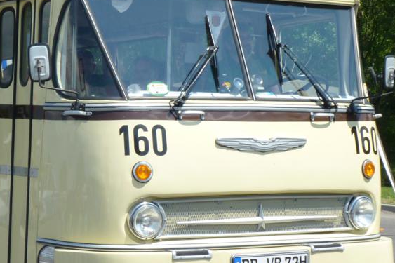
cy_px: 126
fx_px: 1119
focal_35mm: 102
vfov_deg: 13.4
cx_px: 101
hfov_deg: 19.9
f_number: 5.6
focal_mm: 8.2
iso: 80
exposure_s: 1/250
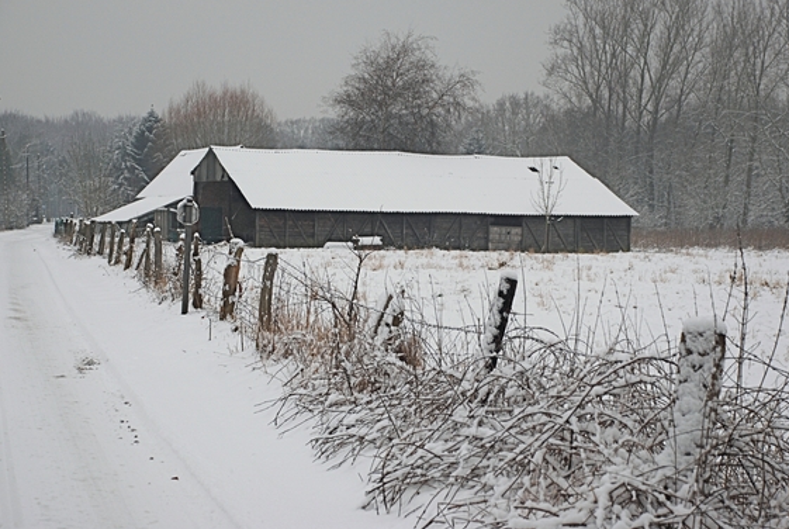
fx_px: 2041
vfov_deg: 14.8
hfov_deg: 21.9
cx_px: 399
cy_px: 256
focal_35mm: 93
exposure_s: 1/250
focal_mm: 58
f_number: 5.3
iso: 200
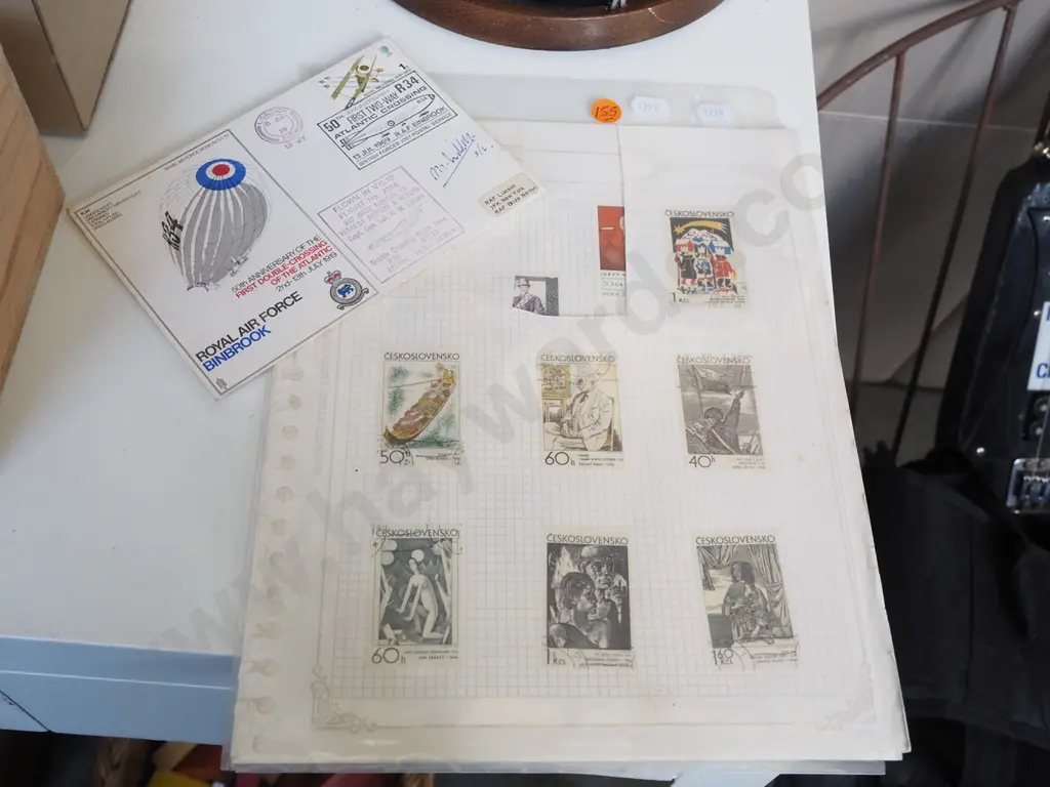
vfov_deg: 37.7
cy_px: 394
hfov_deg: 49.0
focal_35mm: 38
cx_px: 525
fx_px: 1153
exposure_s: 1/250
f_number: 5.6
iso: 1600
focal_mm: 19
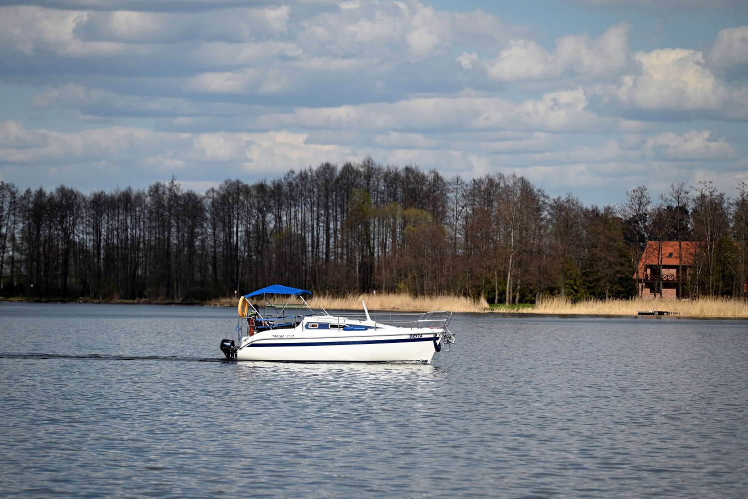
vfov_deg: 7.4
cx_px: 374
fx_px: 3845
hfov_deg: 11.1
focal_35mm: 185
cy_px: 250
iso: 100
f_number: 5.6
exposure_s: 1/1000
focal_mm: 185
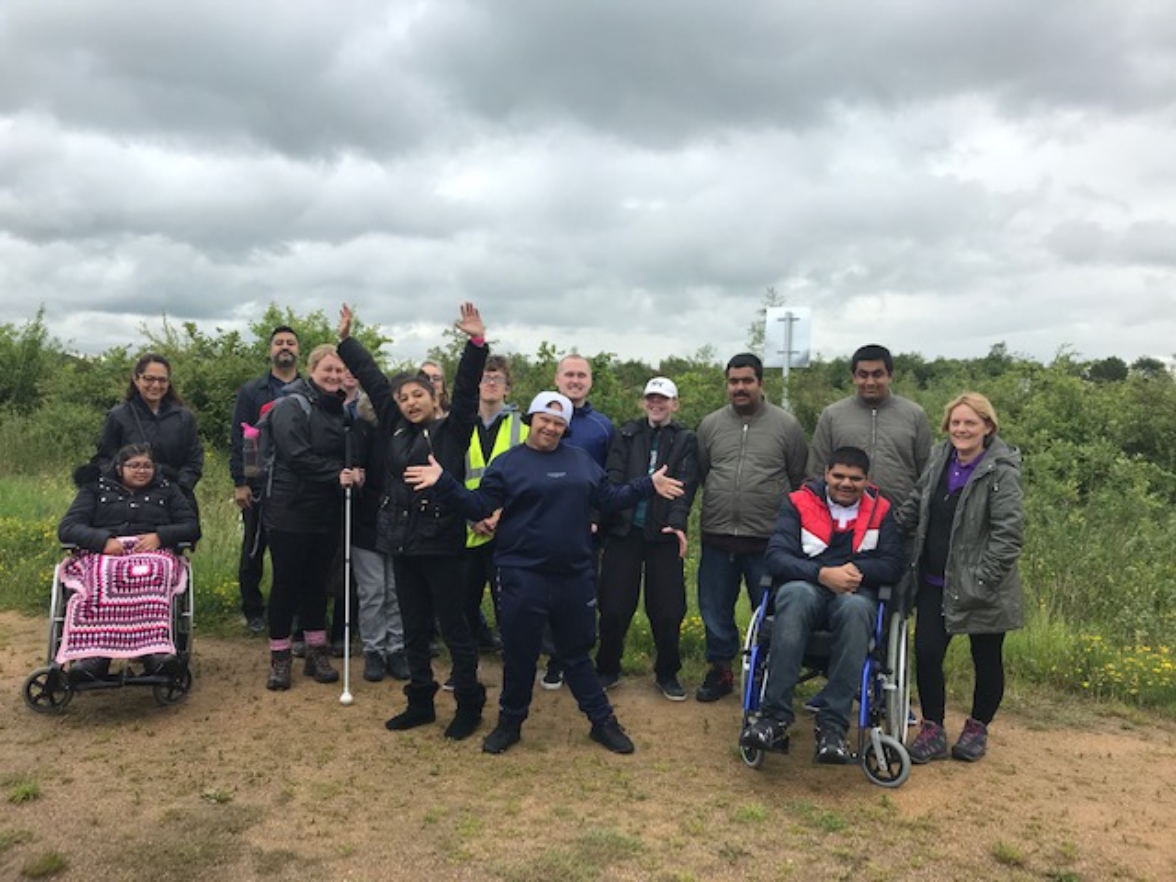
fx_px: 951
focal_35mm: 28
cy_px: 441
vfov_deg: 49.7
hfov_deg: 63.4
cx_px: 588
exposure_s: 1/1008
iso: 20
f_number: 1.8
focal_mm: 3.99
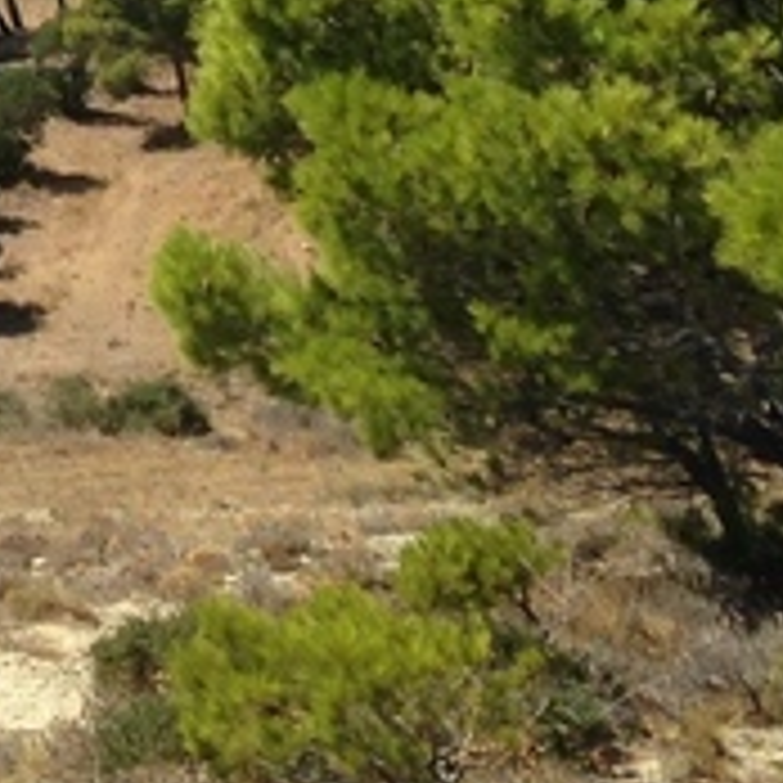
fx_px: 4402
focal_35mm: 172
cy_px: -302
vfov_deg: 9.9
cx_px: -788
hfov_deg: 9.5
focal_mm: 4.12
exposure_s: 1/1506
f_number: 2.4
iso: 50
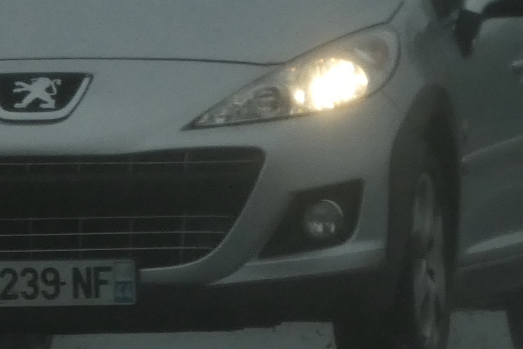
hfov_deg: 3.0
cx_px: 185
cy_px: 27
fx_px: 9862
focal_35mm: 679
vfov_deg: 2.0
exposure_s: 1/640
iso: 200
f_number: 5.5
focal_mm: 53.8
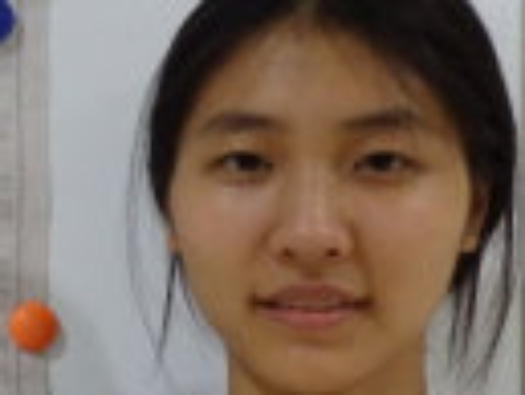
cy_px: 389
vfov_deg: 12.9
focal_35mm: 114
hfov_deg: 15.9
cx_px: -244
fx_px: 1731
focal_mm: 5.5
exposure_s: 1/25
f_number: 3.3
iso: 800
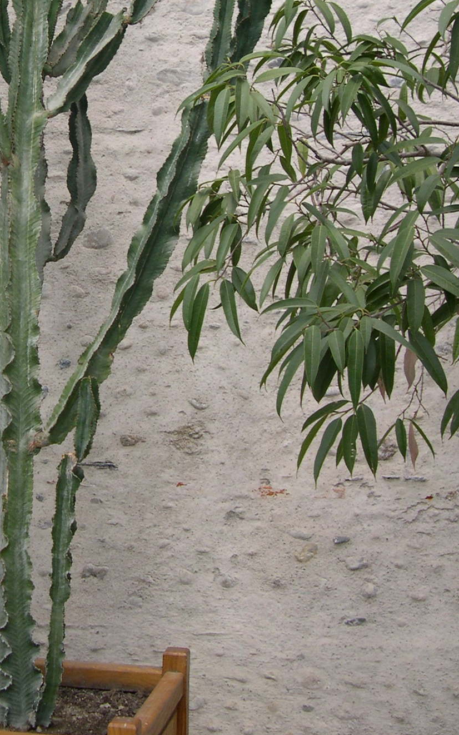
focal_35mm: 64
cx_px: 46
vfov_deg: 31.3
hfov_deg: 19.9
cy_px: 160
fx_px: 1281
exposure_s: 1/391
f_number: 2.8
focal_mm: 8
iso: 100
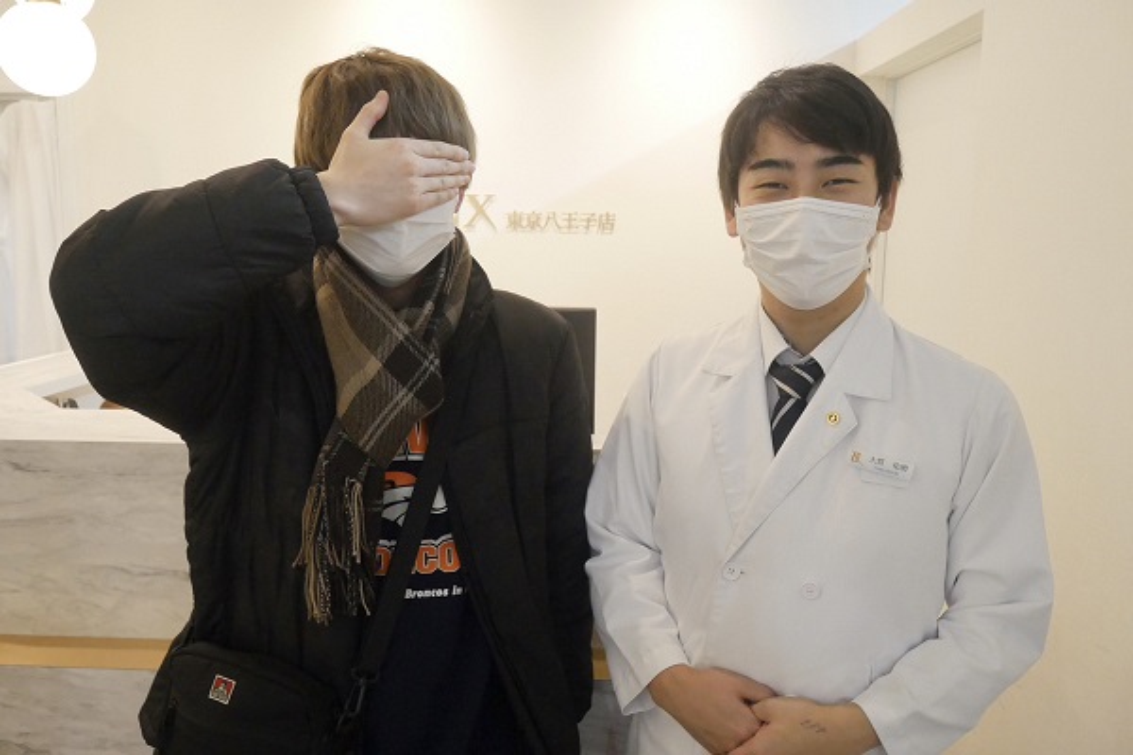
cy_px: 378
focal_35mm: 24
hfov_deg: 73.7
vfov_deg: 53.1
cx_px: 566
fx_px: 755
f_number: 3.5
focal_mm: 12
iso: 2000
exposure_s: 1/250
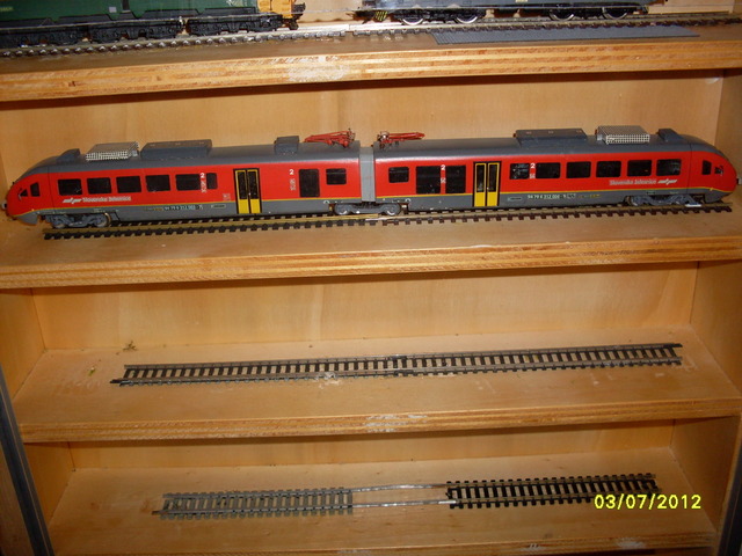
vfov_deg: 37.7
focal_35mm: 38
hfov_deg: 49.0
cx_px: 371
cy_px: 278
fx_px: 815
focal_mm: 6.3
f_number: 2.8
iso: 100
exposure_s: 1/45
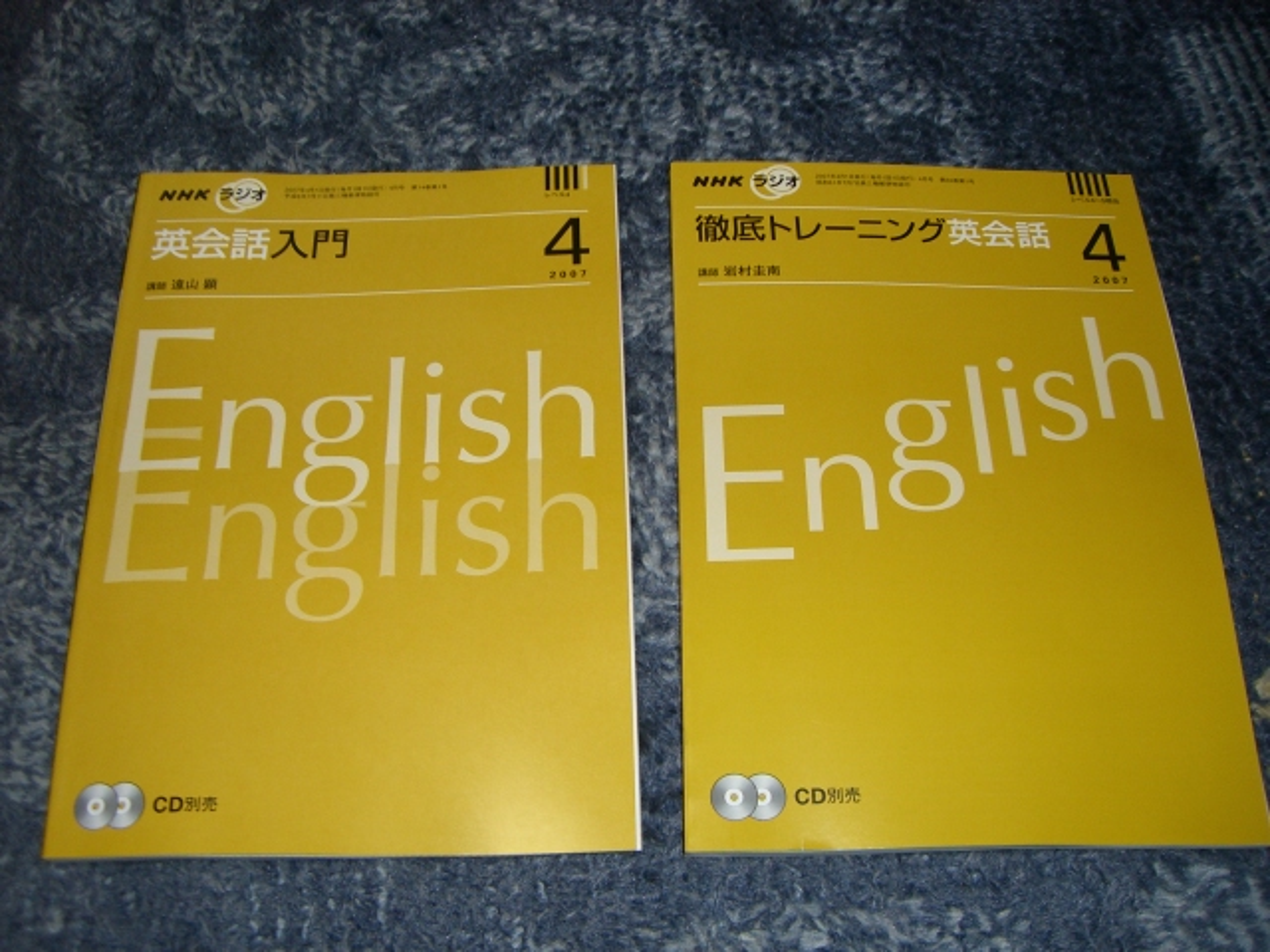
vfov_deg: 37.7
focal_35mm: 38
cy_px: 476
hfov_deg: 49.0
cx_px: 635
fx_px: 1394
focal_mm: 6.2
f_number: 2.7
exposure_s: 1/60
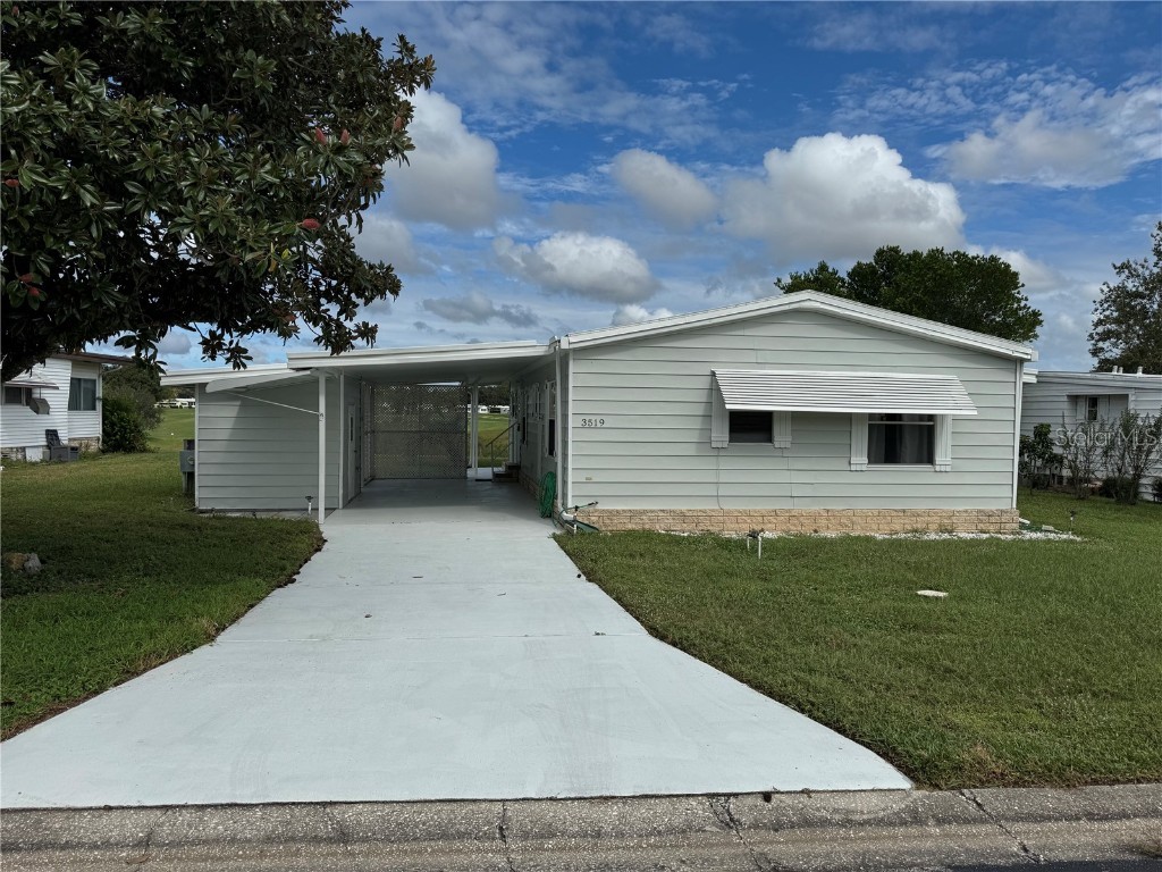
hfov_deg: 71.6
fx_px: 806
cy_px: 436
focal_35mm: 24
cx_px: 581
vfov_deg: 56.8
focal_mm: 6.76
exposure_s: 1/9009
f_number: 1.78
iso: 80
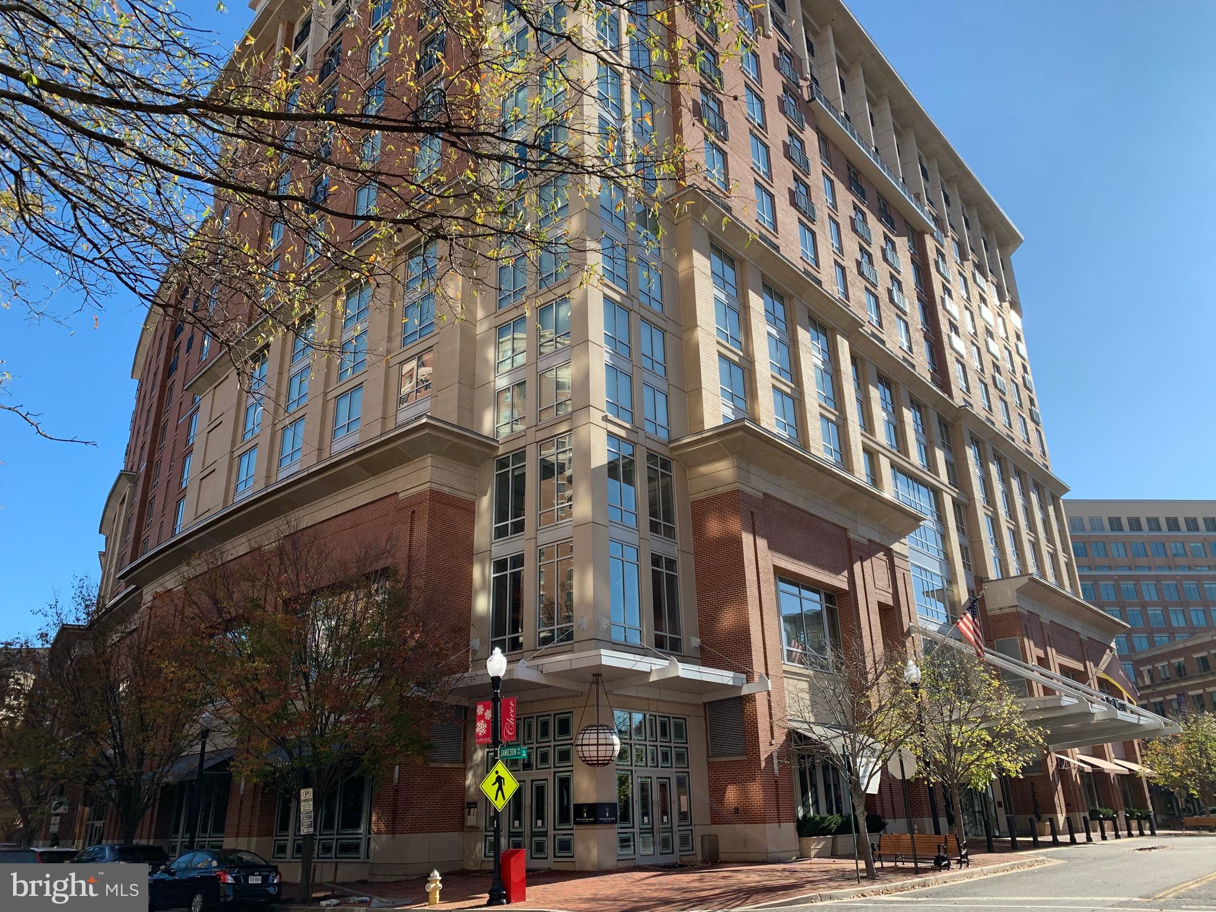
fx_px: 913
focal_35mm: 26
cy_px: 456
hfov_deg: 67.3
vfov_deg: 53.1
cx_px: 608
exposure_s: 1/1054
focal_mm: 4.25
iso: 25
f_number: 1.8
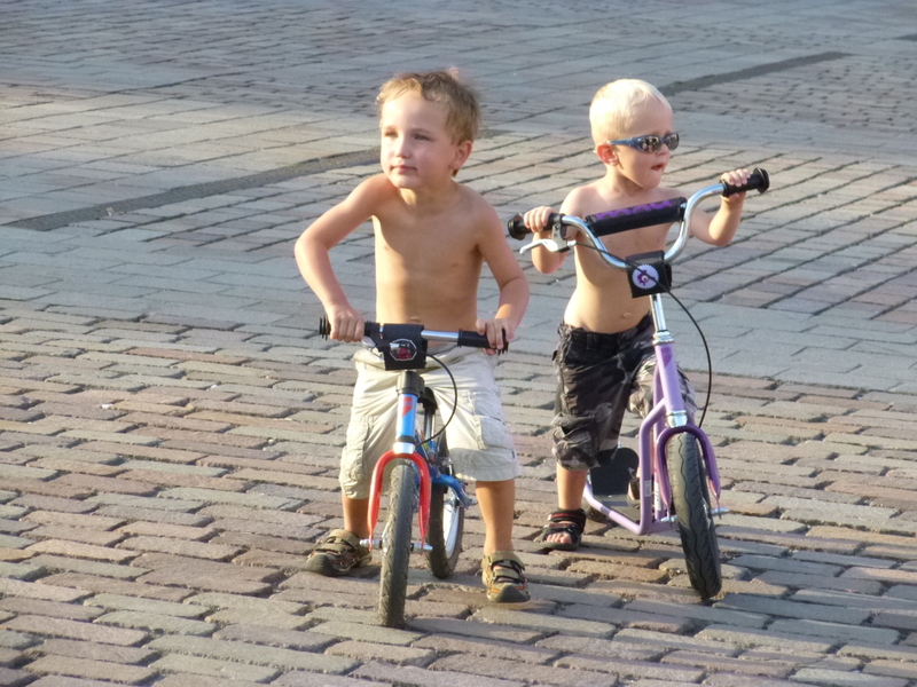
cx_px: 458
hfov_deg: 10.9
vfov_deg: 8.2
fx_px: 4821
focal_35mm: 182
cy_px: 344
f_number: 5.8
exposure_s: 1/200
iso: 400
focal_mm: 32.4
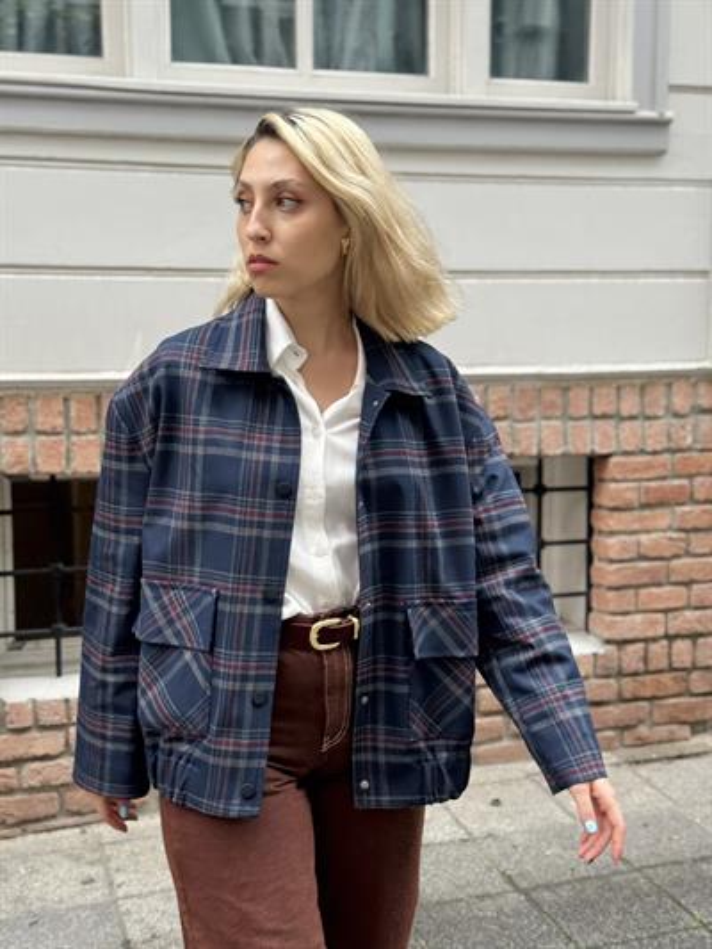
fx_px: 1316
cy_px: 474
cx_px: 356
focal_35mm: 48
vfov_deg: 39.6
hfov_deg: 30.3
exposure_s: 1/368
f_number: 1.78
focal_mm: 6.76
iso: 64
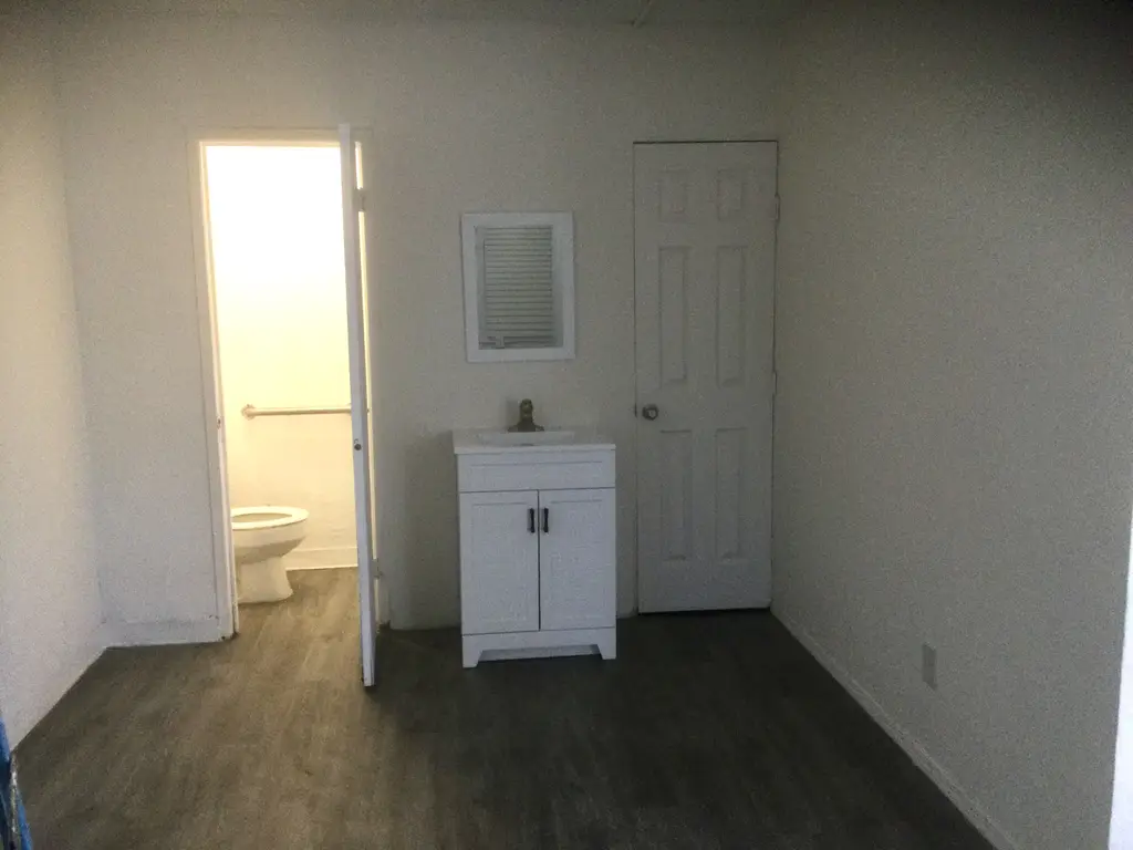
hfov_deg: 58.4
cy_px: 425
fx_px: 1015
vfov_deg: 45.4
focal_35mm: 31
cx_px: 566
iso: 125
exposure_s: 1/30
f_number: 2.4
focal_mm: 3.3
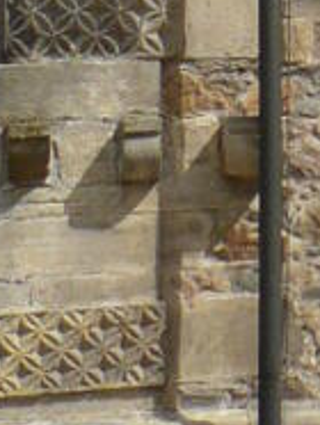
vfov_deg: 6.4
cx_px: 1115
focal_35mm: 278
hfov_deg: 5.0
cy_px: -962
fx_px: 3419
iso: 100
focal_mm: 6
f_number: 5.6
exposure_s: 1/400
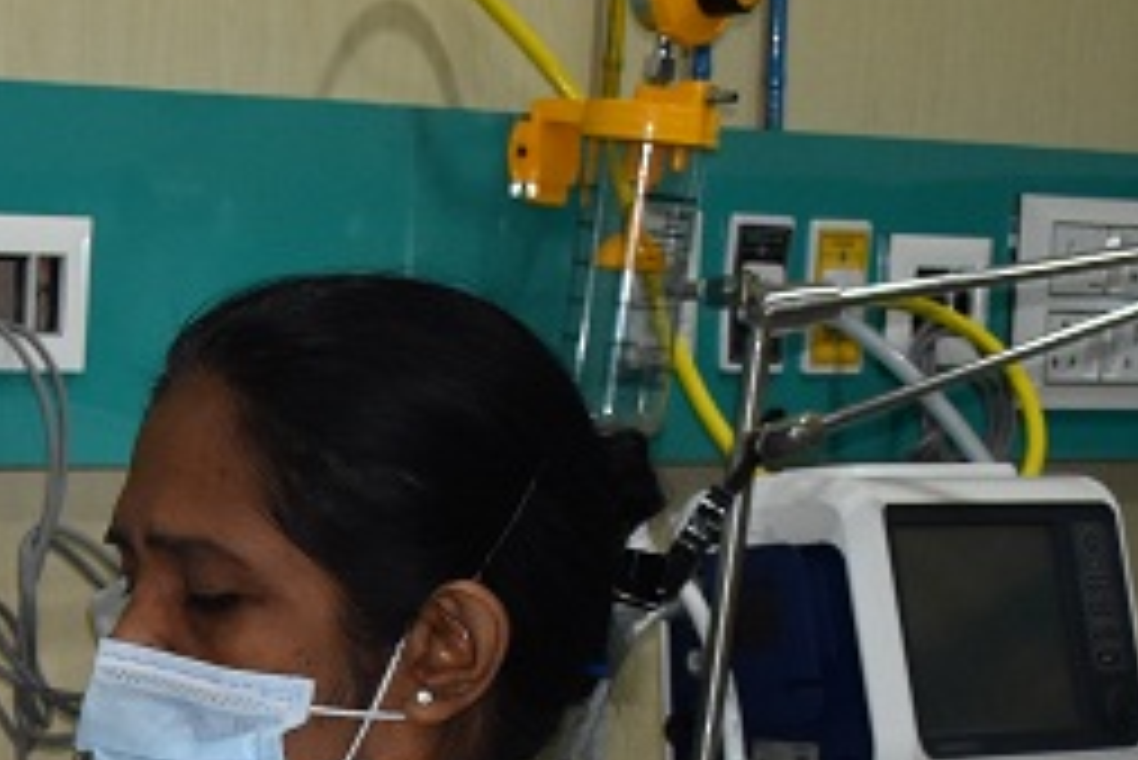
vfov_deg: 9.1
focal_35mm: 148
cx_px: -670
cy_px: 1129
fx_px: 4680
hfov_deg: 13.0
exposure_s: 1/80
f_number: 4.5
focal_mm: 25
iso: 800
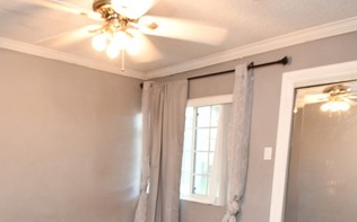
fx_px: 301
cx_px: 141
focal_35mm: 31
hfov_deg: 60.7
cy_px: 200
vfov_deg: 37.8
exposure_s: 1/60
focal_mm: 10
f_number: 4
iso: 1250
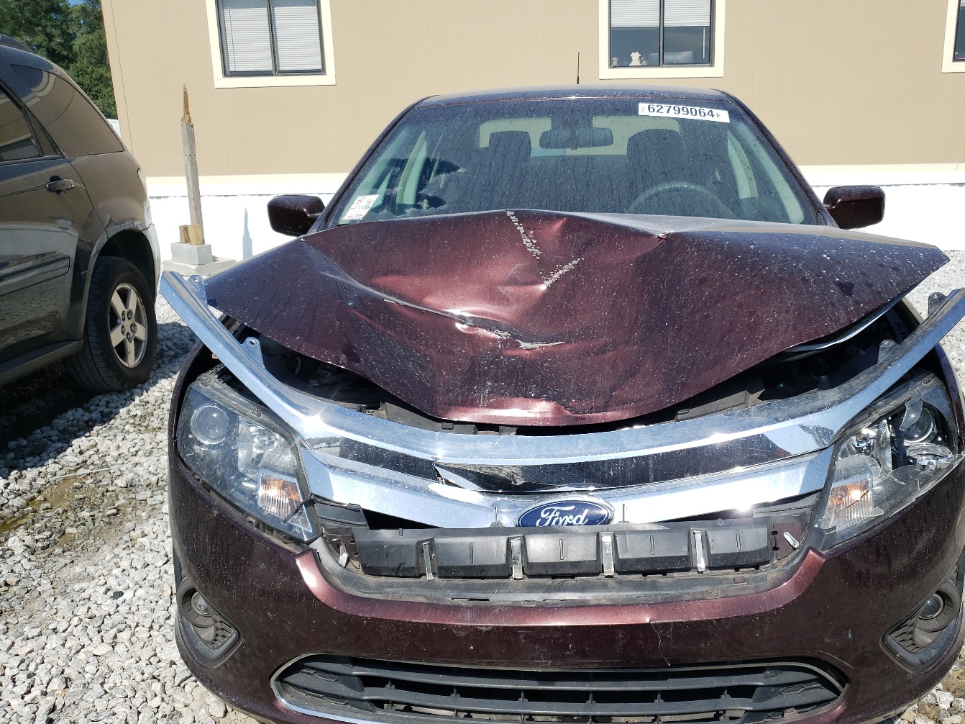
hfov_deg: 57.9
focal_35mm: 31
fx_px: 864
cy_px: 411
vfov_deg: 45.3
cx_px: 575
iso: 50
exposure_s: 1/3333
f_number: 1.5
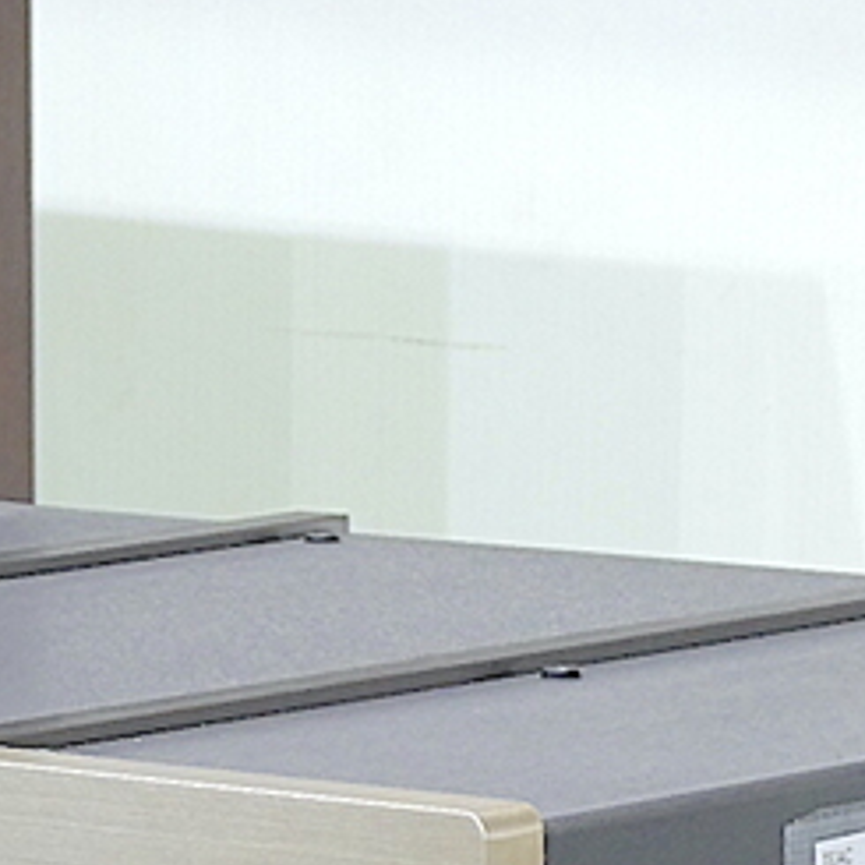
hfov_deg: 5.1
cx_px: 113
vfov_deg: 5.1
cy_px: 1084
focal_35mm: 340
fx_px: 9612
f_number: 5
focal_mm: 17.5
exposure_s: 1/5
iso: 200
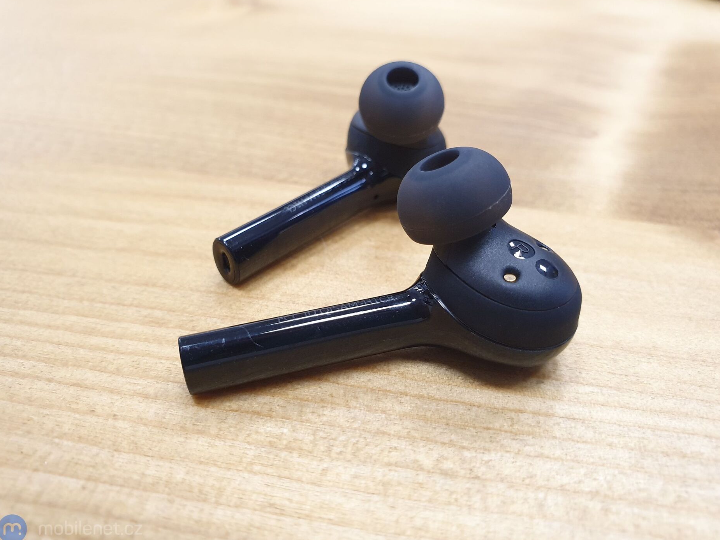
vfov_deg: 51.4
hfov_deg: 65.3
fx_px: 562
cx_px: 360
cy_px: 275
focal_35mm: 27
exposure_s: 1/50
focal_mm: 4.32
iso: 320
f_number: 2.4
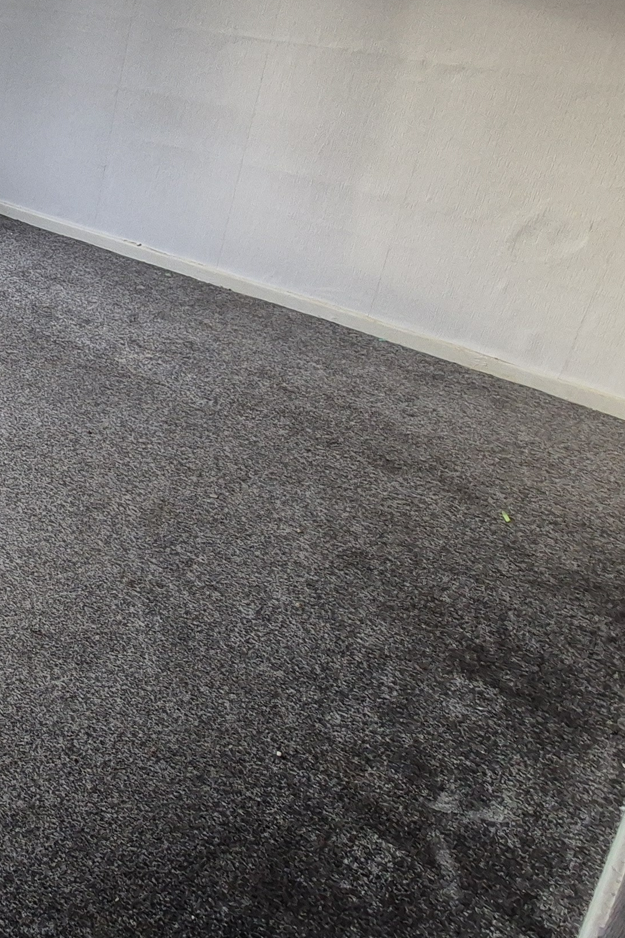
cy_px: 227
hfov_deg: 26.9
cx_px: -334
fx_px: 859
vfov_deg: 54.4
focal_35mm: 33
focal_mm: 2.2
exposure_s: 1/50
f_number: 2.2
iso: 400
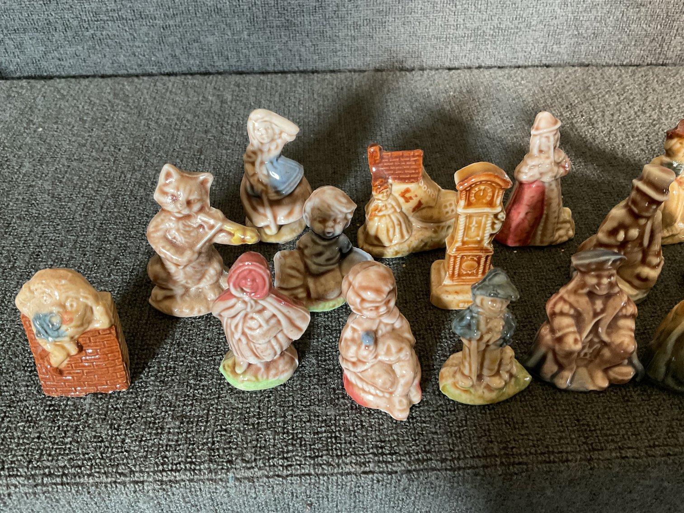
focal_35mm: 29
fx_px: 573
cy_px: 256
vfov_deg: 48.2
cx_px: 342
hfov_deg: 61.7
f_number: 1.8
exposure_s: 1/40
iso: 200
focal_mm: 3
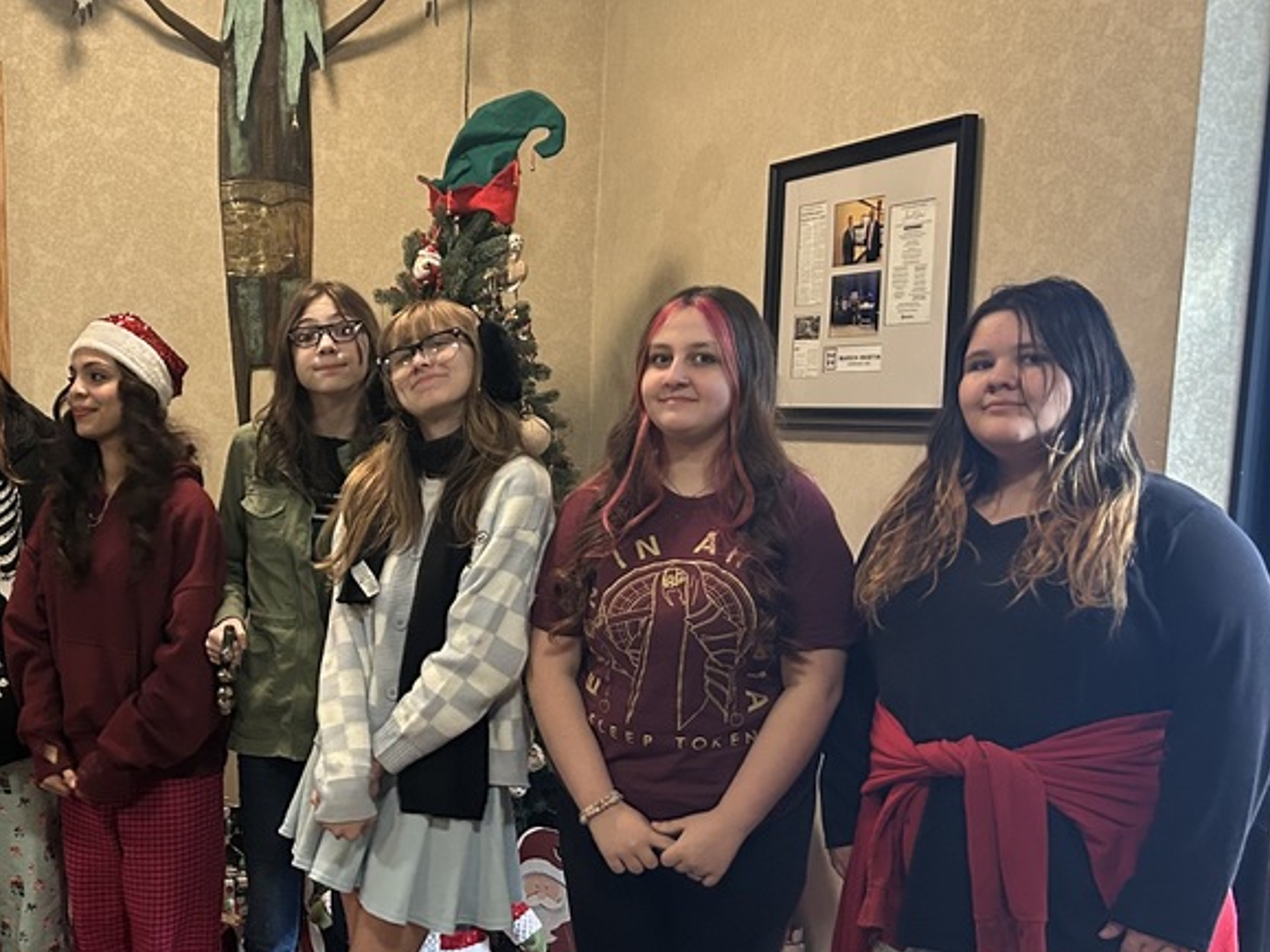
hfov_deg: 40.4
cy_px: 665
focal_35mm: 46
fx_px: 1687
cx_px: 366
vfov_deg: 31.2
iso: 500
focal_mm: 5.7
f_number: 1.5
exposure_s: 1/40
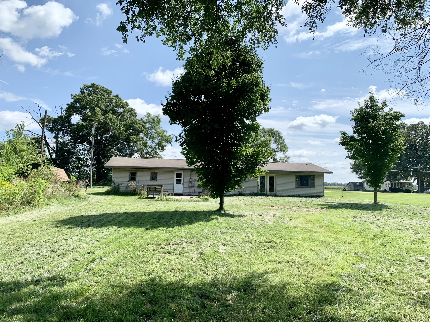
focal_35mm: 26
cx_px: 215
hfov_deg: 67.3
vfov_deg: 53.1
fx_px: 323
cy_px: 161
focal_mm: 4.25
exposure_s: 1/2755
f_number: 1.8
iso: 25
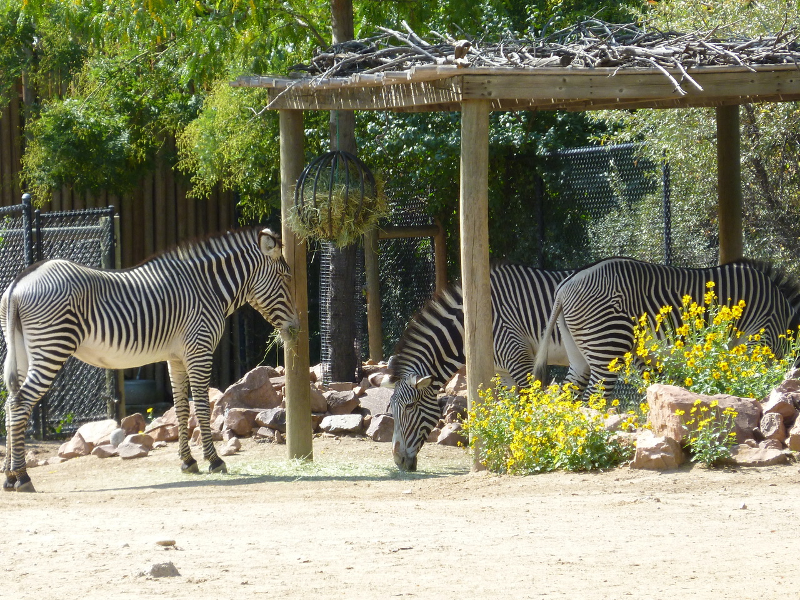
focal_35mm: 250
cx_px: 400
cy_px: 300
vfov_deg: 5.9
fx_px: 5778
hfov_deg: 7.9
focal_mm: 36
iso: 125
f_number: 5.9
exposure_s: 1/125
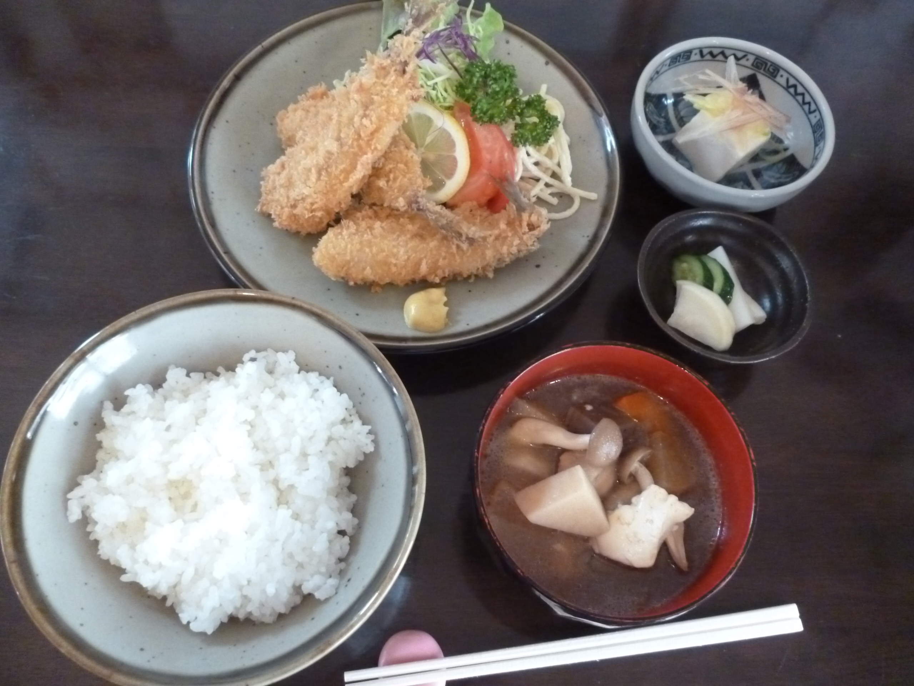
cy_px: 343
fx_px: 739
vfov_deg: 49.7
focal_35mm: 28
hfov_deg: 63.4
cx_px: 457
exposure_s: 1/15
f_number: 3.1
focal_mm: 5
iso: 800
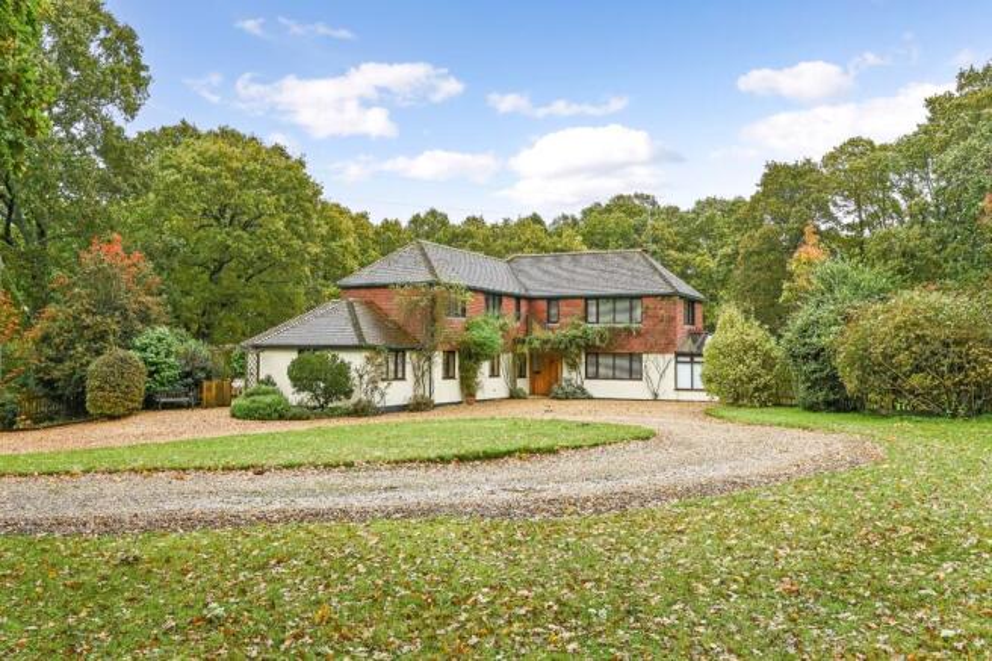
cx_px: 496
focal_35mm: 30
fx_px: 826
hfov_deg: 61.9
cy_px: 330
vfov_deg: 43.6
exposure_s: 1/100
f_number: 9
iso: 400
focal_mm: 30
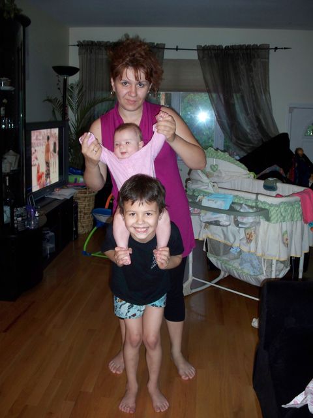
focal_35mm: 37
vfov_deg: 50.1
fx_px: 446
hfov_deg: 38.7
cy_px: 209
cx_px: 156
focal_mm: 7.9
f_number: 3.4
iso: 200
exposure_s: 1/30
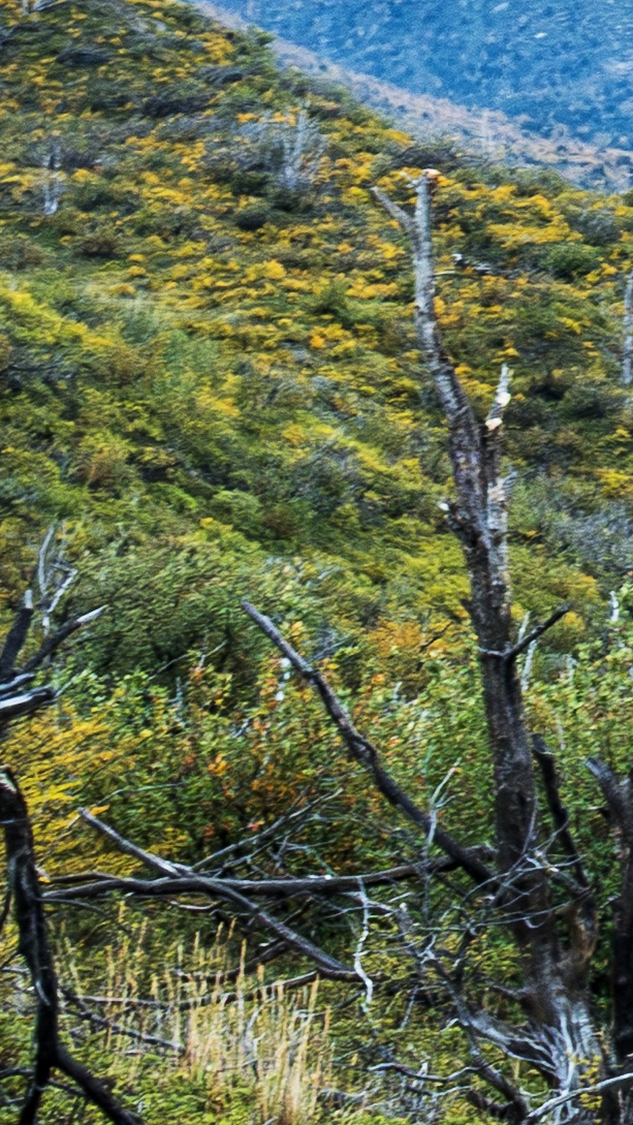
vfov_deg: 12.6
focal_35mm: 169
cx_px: 2216
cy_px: 85
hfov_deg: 6.3
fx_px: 5030
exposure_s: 1/30
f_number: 11
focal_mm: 21
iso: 720
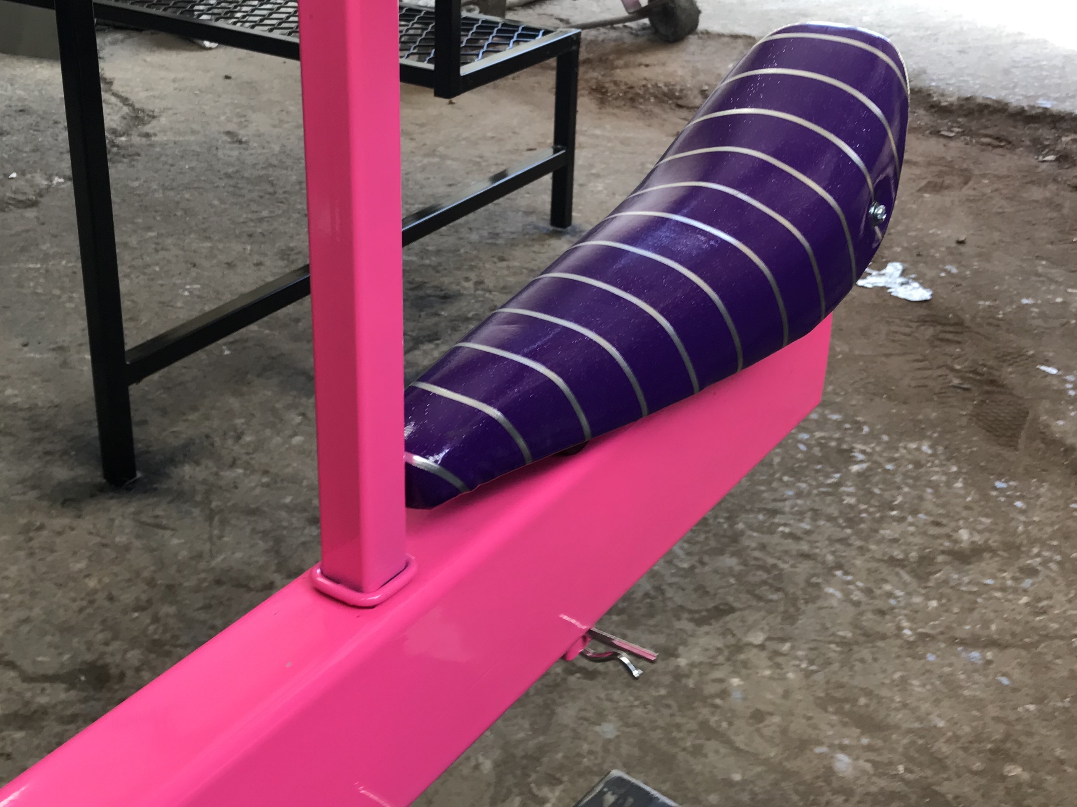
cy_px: 271
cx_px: 434
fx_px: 1369
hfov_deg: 42.8
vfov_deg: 32.6
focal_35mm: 44
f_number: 1.8
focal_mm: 3.99
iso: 40
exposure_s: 1/120
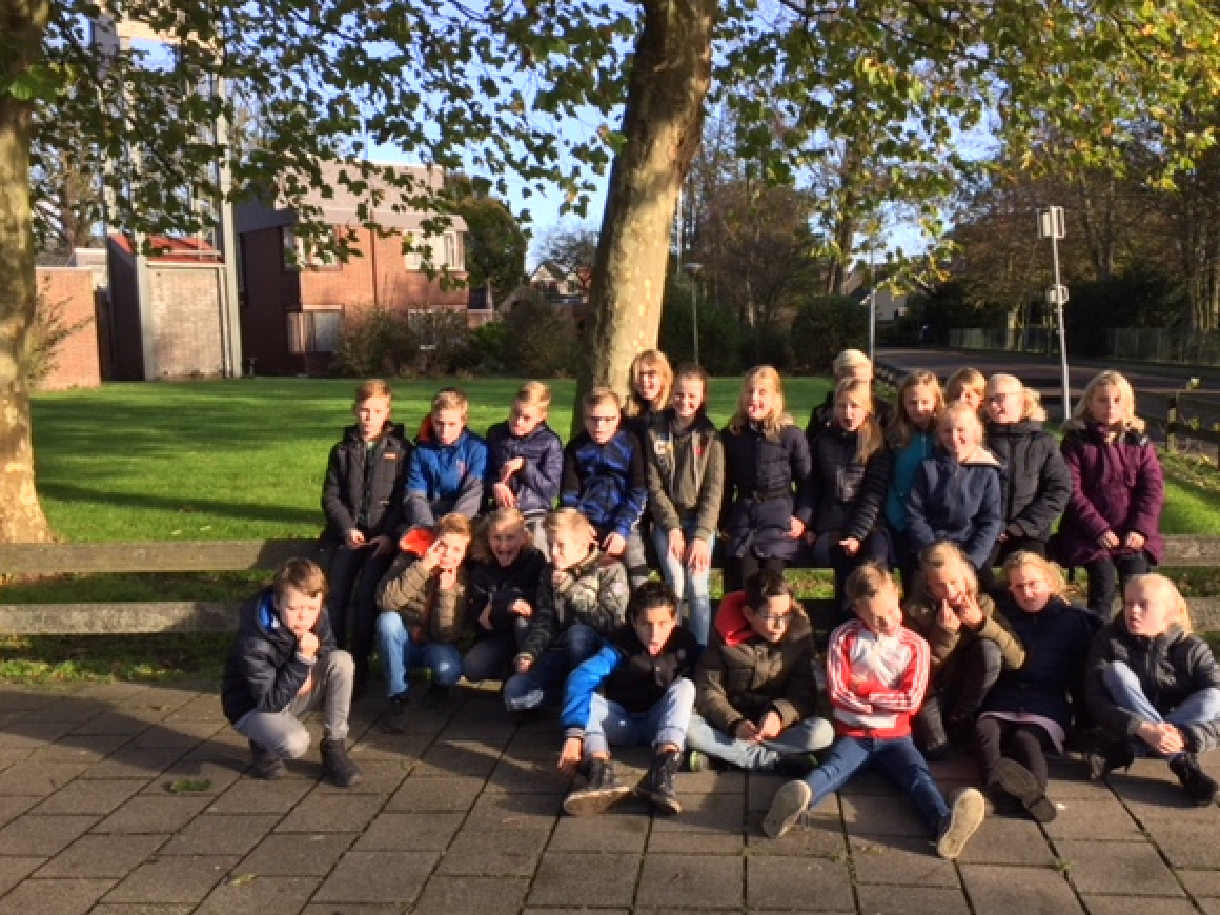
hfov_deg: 56.8
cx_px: 654
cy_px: 450
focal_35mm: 32
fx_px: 1128
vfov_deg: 44.2
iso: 32
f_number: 2.2
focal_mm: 4.15
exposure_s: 1/434
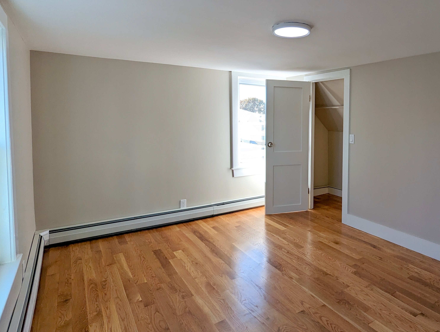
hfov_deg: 74.9
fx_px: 280
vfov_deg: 60.7
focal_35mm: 22
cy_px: 132
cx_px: 276
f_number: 2.2
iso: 51
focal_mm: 2.35
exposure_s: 1/258
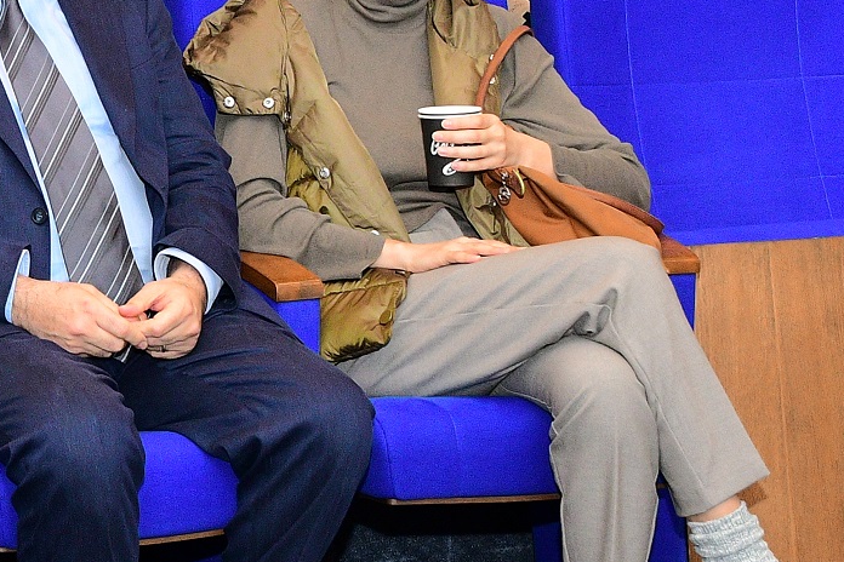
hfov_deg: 17.6
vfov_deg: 12.2
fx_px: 2626
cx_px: -82
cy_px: 205
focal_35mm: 112
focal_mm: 26
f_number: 4
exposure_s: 1/125
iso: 1250
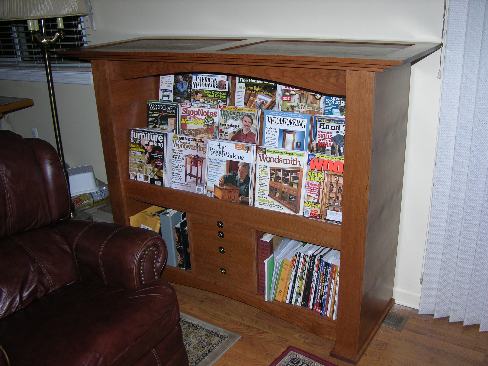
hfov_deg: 52.6
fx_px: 493
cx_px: 244
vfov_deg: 40.7
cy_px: 183
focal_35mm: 35
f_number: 2.8
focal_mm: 8.9
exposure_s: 1/60.1
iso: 50
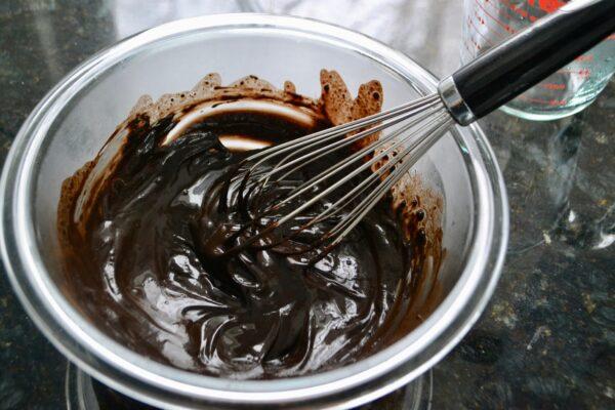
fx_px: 820
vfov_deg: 28.1
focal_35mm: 48
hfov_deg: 41.1
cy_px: 205
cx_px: 308
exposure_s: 1/60
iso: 1400
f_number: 4.8
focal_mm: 32
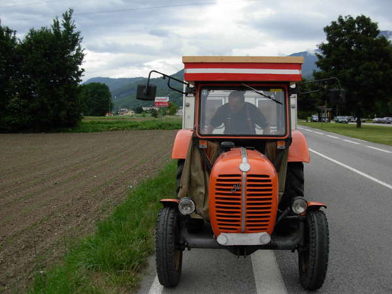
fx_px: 430
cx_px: 196
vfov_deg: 37.7
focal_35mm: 38
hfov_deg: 49.0
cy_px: 147
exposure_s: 1/609
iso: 79
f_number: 2.9
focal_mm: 6.3
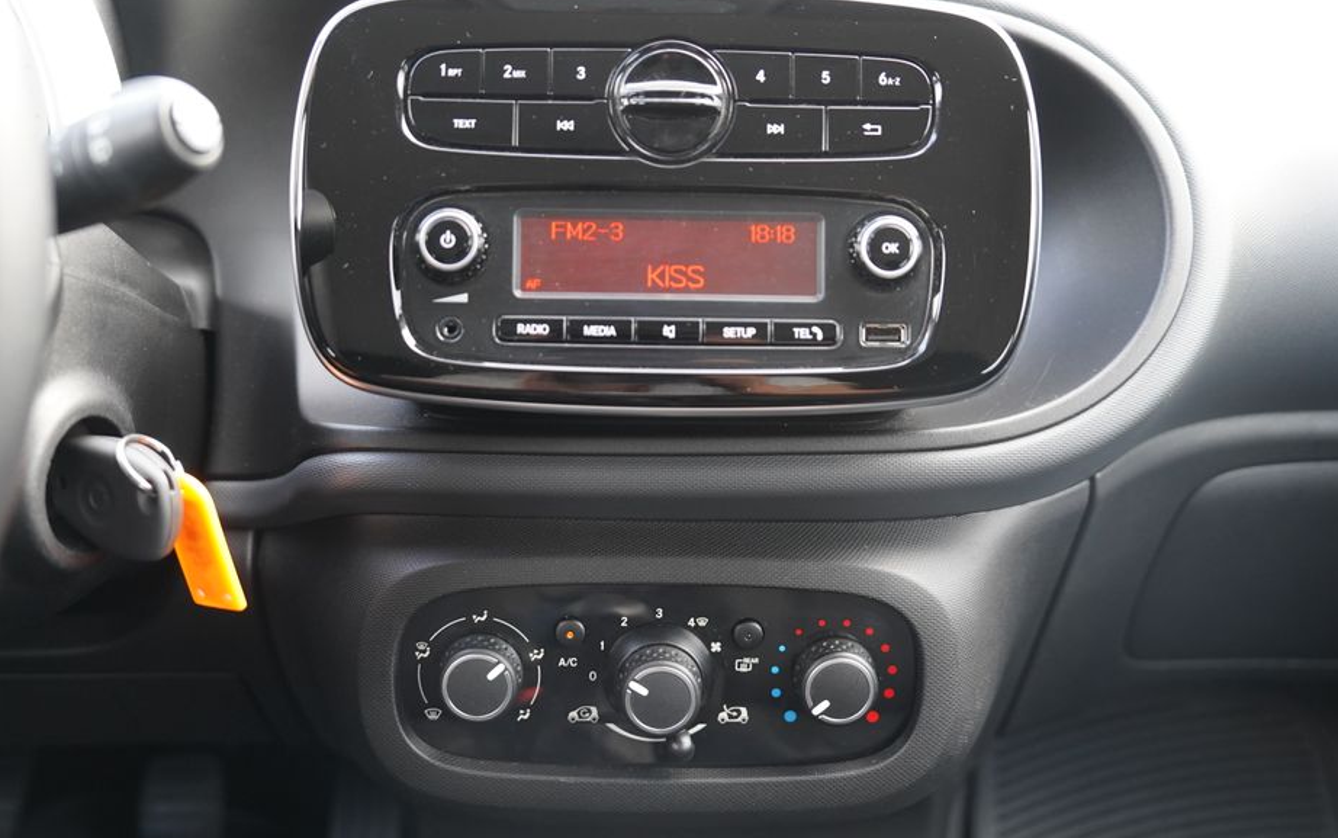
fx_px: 1569
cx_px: 672
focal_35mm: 43
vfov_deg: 29.9
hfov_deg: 46.2
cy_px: 393
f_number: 2.8
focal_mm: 38
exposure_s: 1/160
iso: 2000
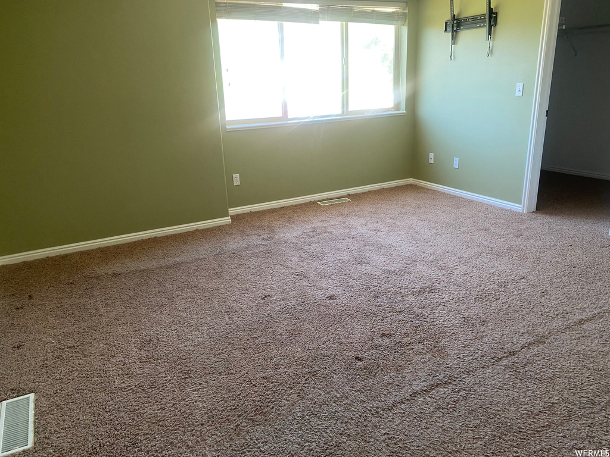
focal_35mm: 26
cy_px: 228
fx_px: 458
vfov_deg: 53.1
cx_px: 305
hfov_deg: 67.3
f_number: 1.8
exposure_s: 1/60
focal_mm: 4.25
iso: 125
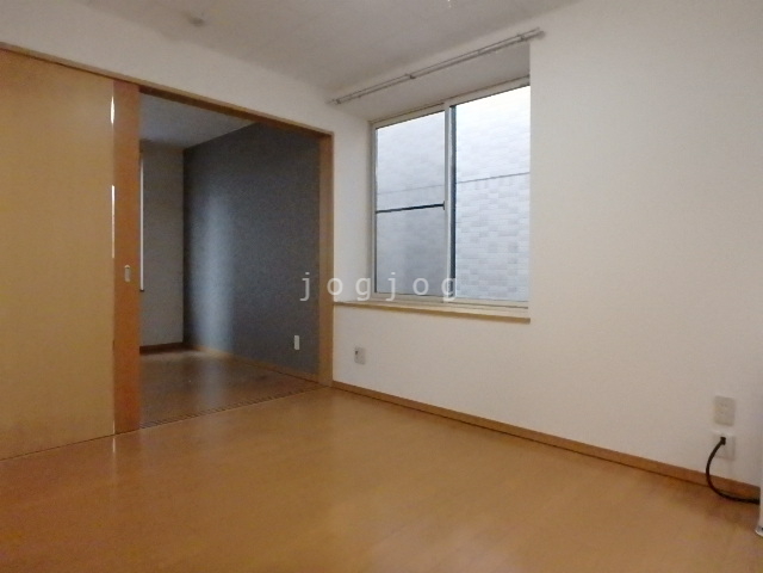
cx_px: 382
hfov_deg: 79.0
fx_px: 463
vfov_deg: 63.4
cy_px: 286
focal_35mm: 21
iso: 3200
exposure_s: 1/100
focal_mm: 3.7
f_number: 3.5
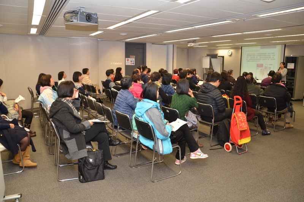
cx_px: 152
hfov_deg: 67.5
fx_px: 228
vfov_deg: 47.7
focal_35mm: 27
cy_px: 101
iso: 800
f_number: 4
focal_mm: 18
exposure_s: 1/60
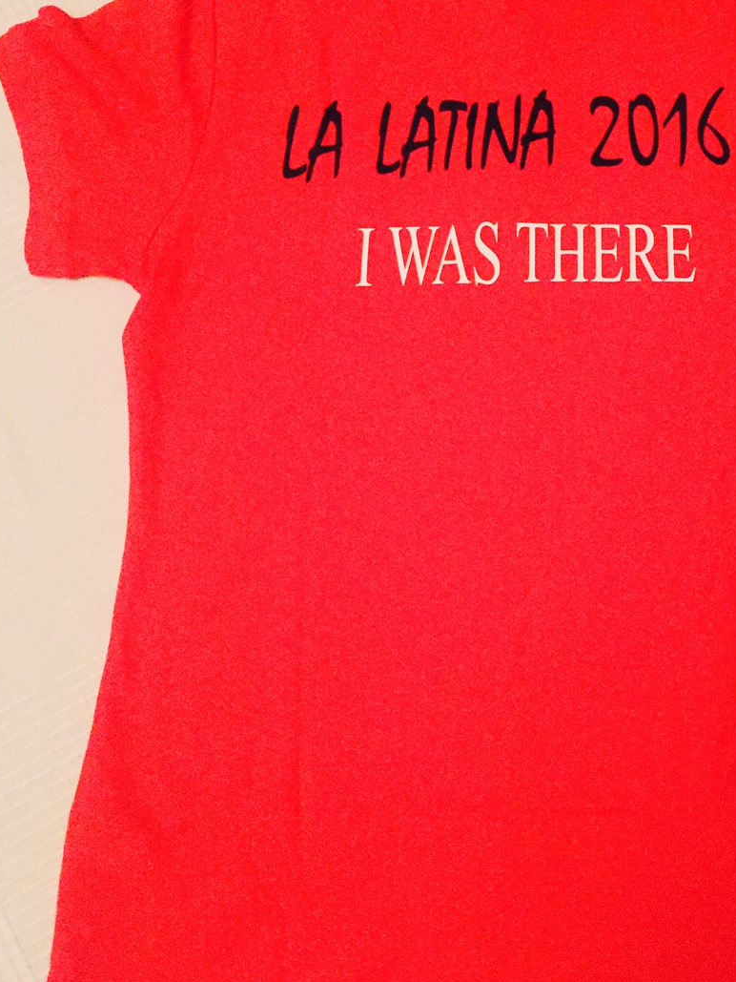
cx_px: 524
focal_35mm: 46
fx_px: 1304
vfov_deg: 41.0
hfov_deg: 31.1
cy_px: 374
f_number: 2.2
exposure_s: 1/17
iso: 400
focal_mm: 4.15
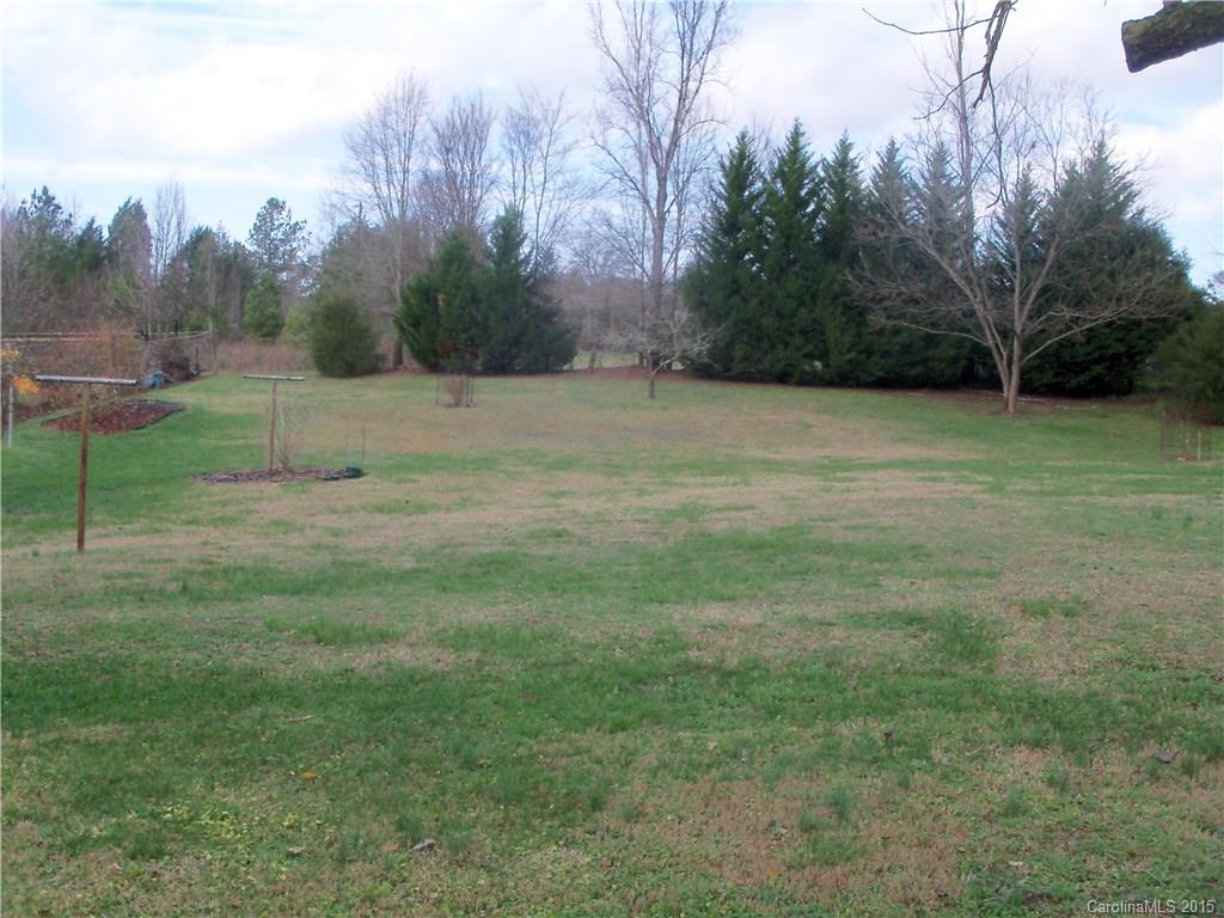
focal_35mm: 35
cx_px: 612
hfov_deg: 52.6
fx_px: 1238
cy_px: 459
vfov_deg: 40.7
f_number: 3
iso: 160
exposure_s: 1/400
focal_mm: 6.3
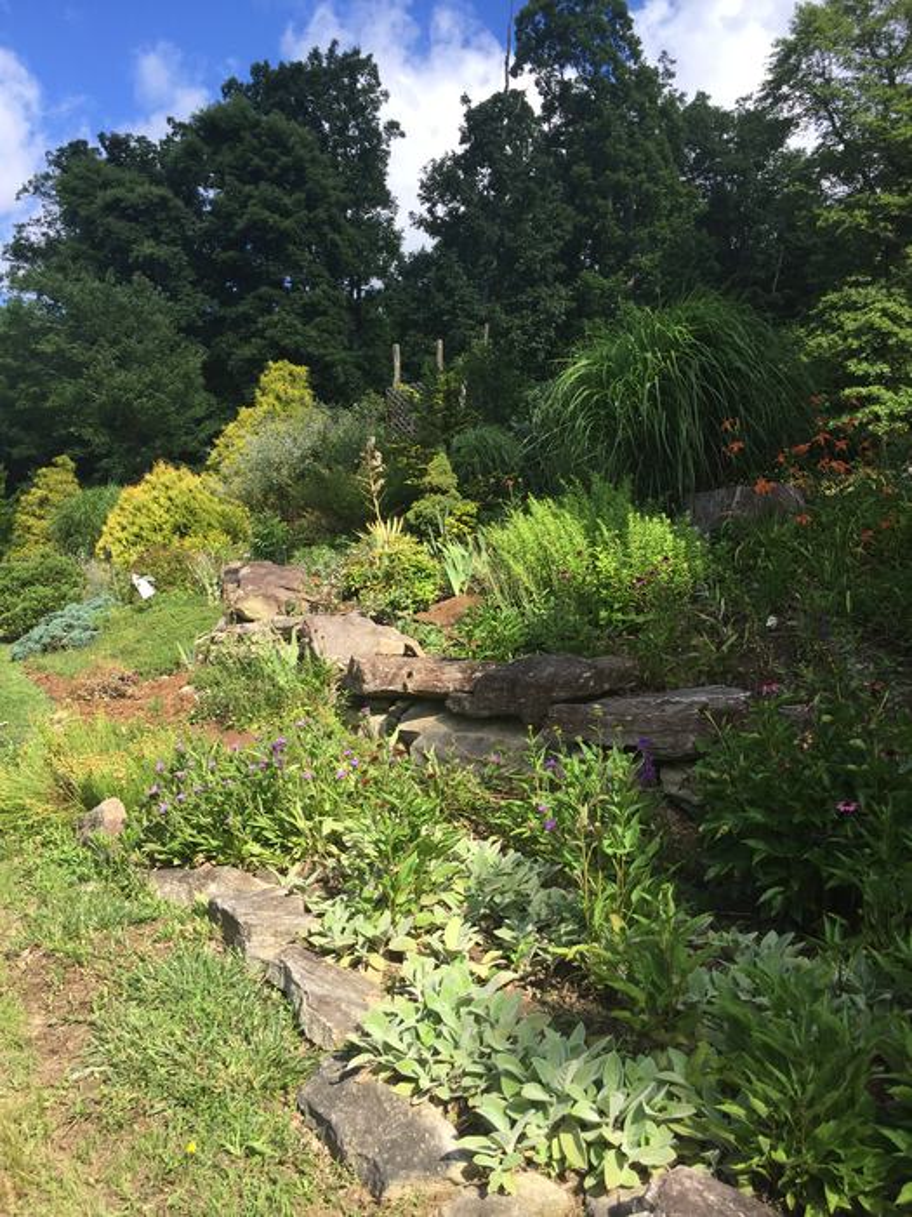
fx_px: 1019
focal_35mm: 29
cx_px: 456
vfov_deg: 61.7
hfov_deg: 48.2
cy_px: 608
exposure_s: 1/842
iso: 32
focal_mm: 4.15
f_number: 2.2
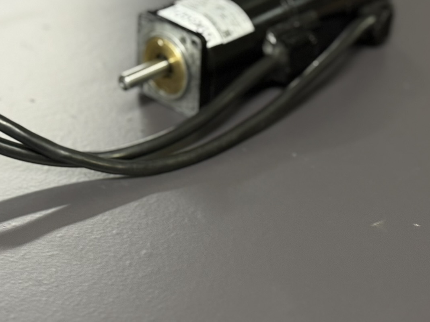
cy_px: 108
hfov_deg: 21.2
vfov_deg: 16.0
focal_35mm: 92
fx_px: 1142
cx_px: 119
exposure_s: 1/50
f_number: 1.78
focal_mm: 6.76
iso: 200
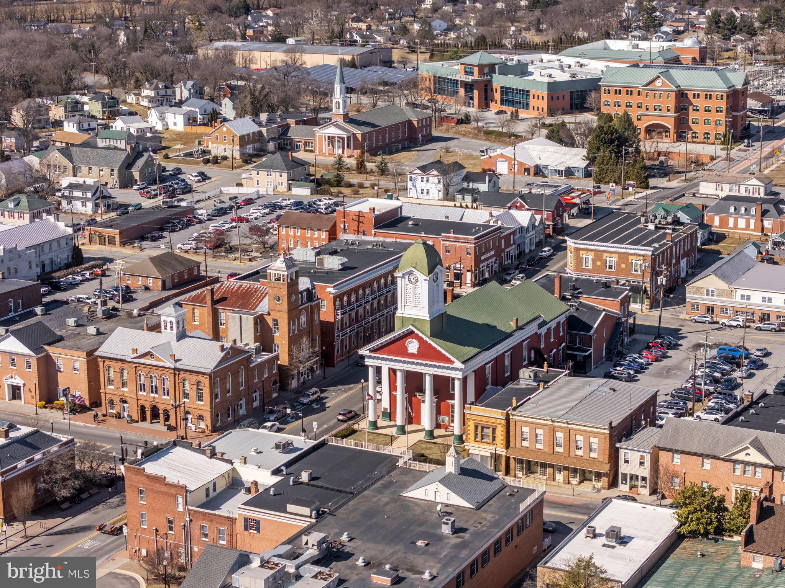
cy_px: 294
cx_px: 392
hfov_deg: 27.8
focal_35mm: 70
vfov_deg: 21.0
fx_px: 1587
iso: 130
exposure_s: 1/1500
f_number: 2.8
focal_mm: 19.35
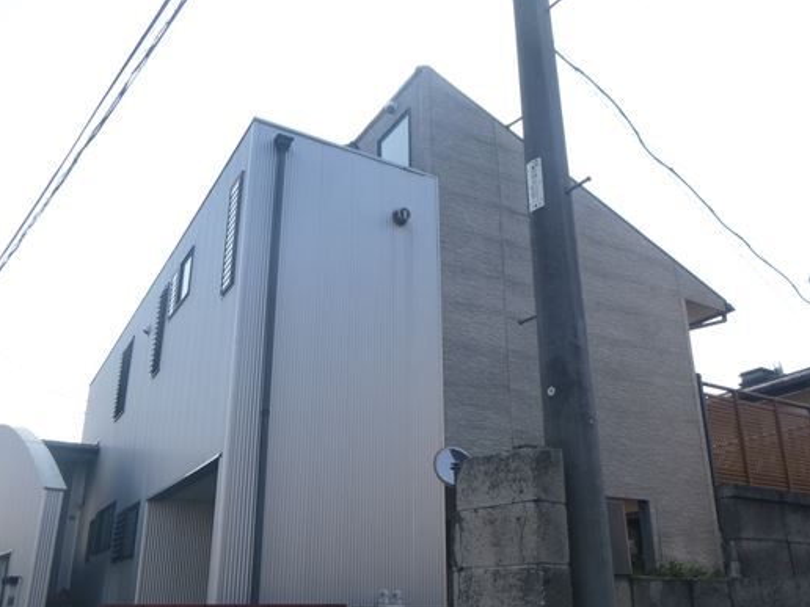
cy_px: 336
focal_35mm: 31
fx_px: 725
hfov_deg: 58.3
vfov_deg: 45.4
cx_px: 399
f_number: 3.9
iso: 100
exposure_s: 1/400
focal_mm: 4.5
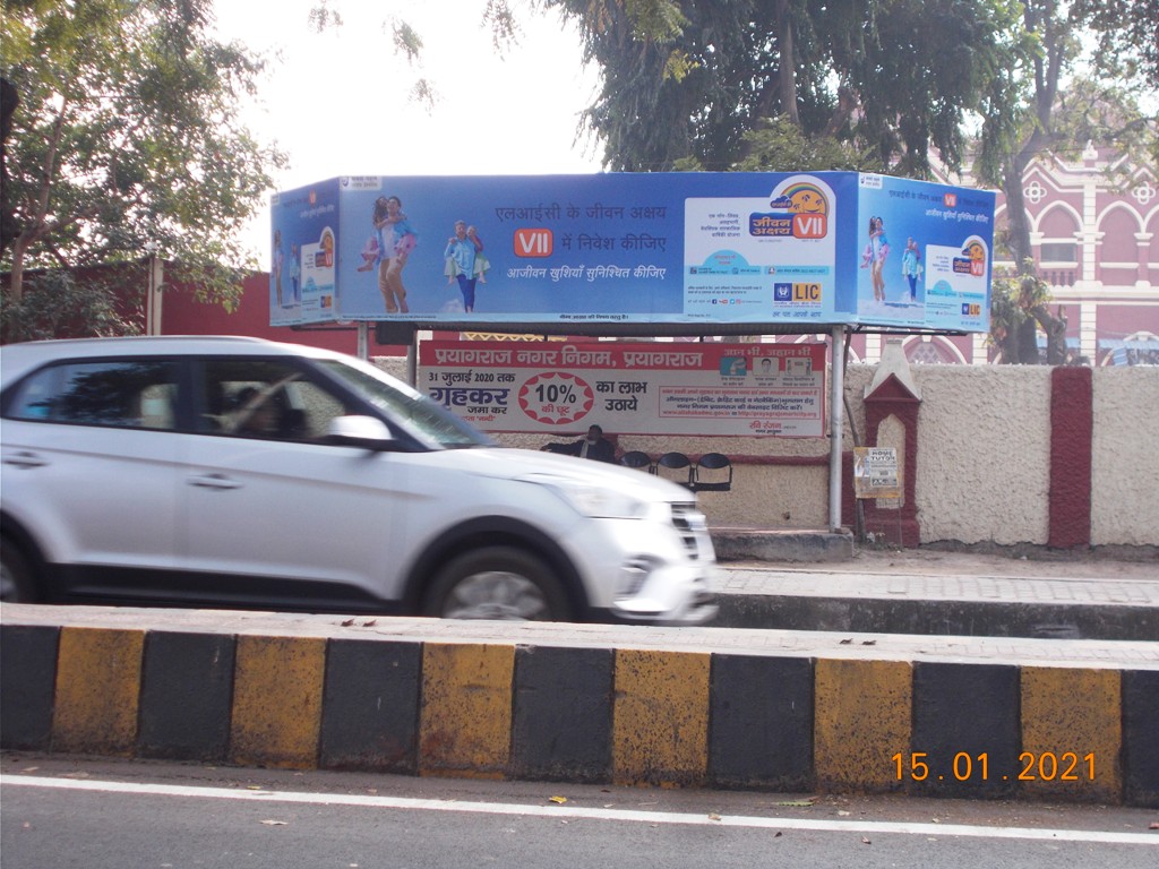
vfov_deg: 25.2
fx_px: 1942
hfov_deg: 33.2
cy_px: 434
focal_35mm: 58
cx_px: 580
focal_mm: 10.3
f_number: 4.9
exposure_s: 1/125
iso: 80
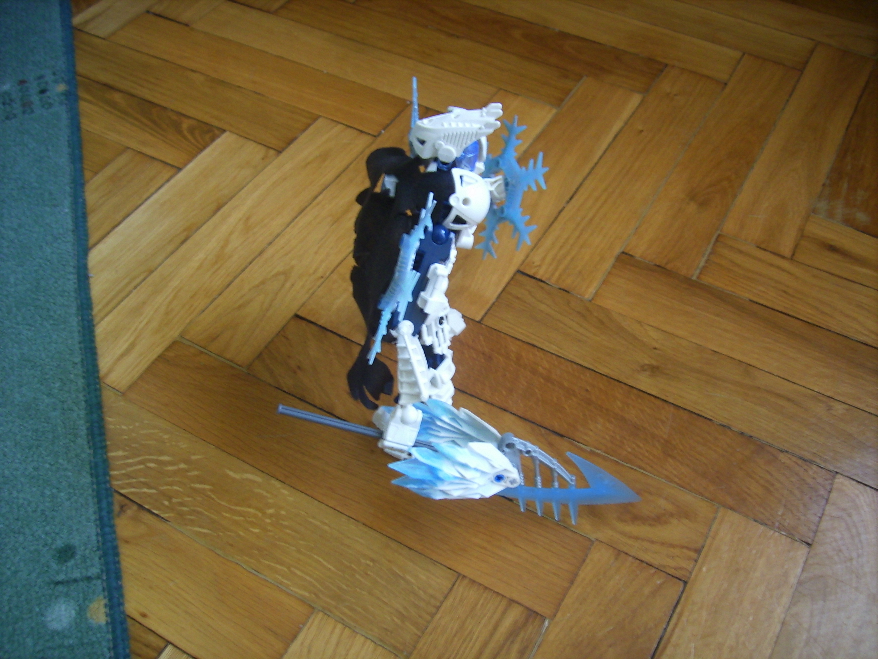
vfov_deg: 44.2
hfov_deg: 56.8
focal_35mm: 32
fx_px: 812
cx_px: 439
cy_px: 330
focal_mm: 5.99
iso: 50
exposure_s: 1/3
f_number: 2.8
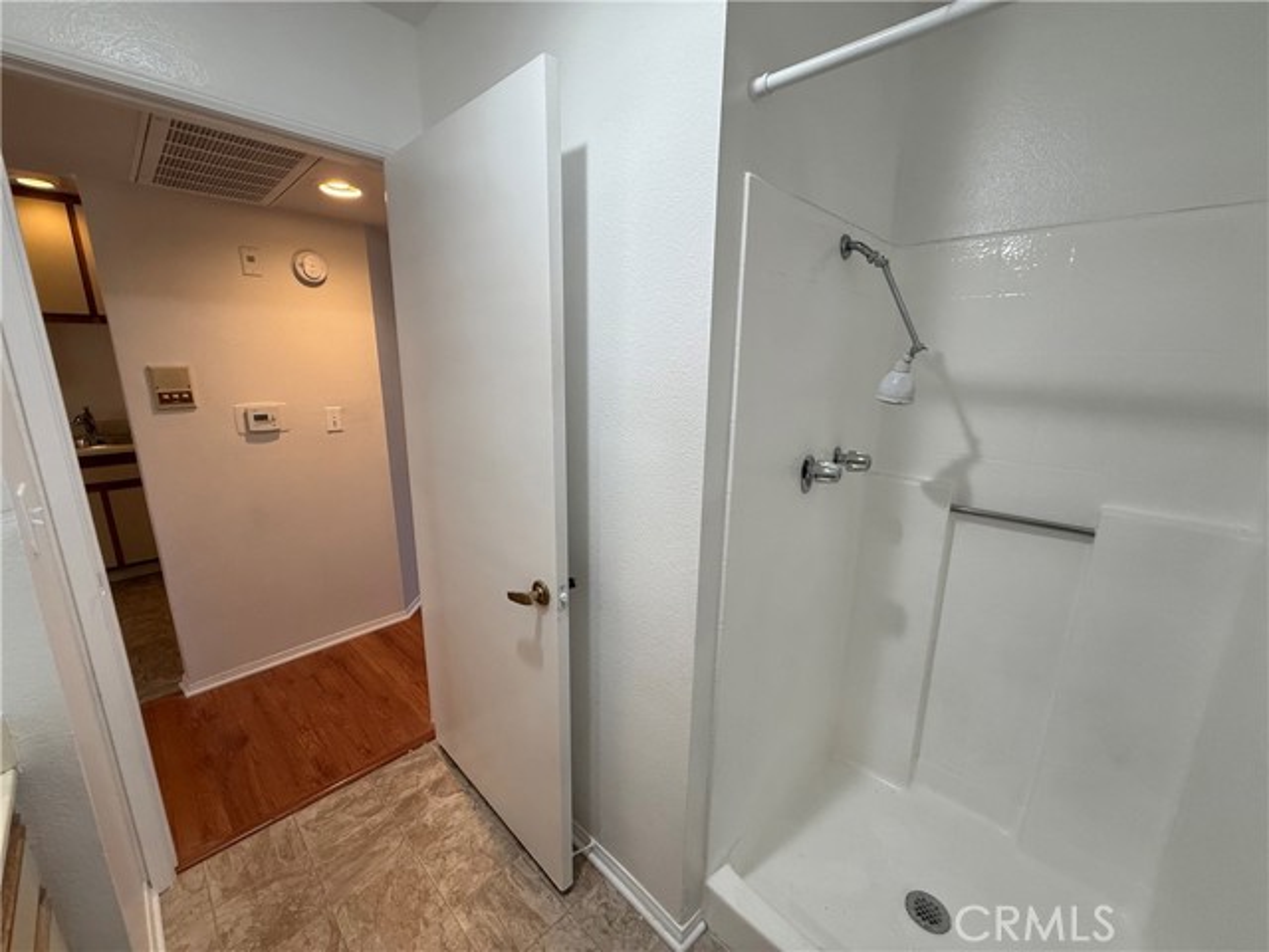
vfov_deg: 85.7
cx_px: 634
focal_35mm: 14
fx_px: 513
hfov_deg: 102.1
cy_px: 476
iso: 250
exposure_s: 1/120
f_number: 2.2
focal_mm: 2.22
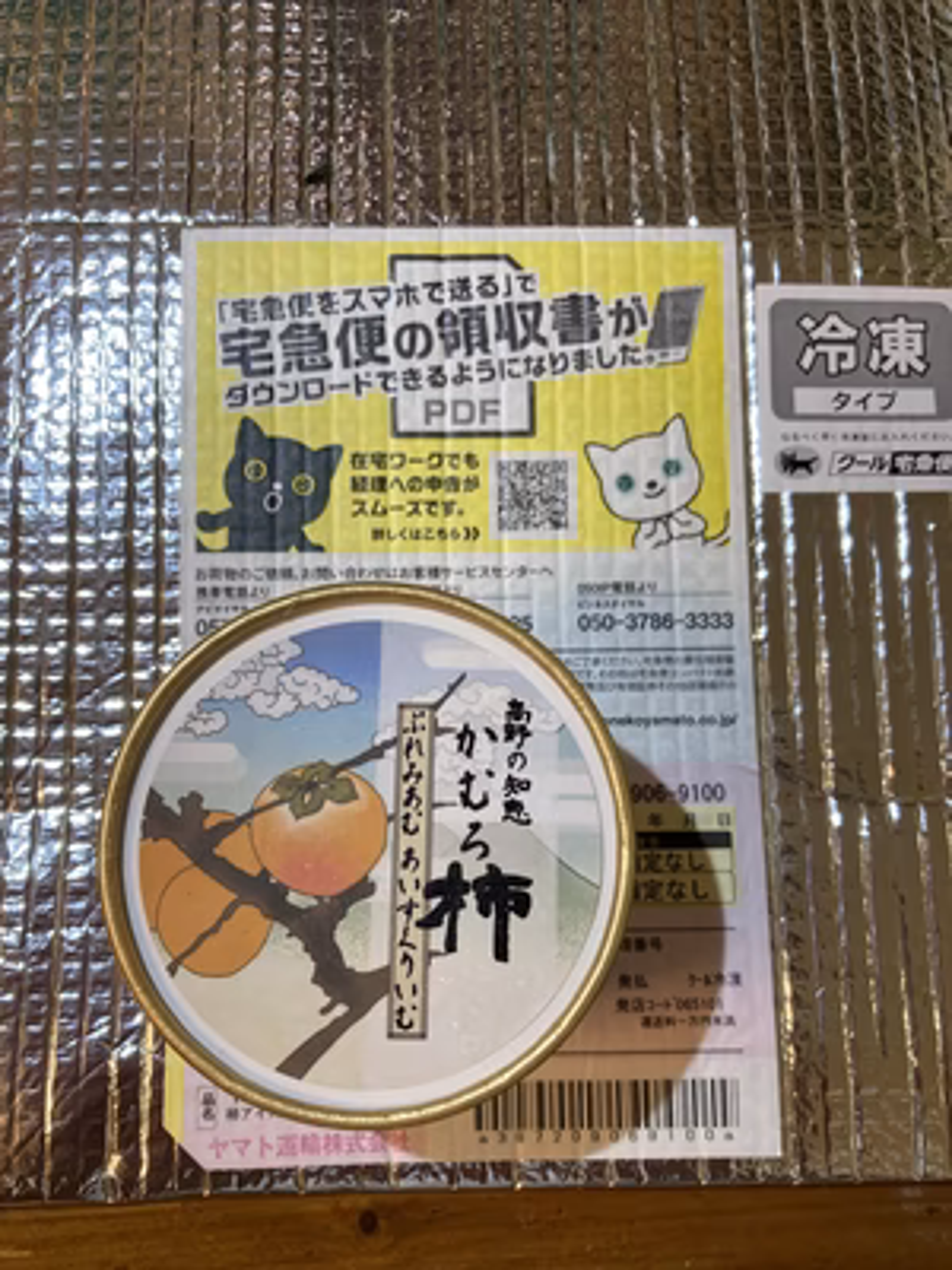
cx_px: 476
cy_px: 635
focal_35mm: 28
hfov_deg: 49.7
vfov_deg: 63.4
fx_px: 1027
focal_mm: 3.99
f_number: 1.8
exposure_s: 1/60
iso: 125
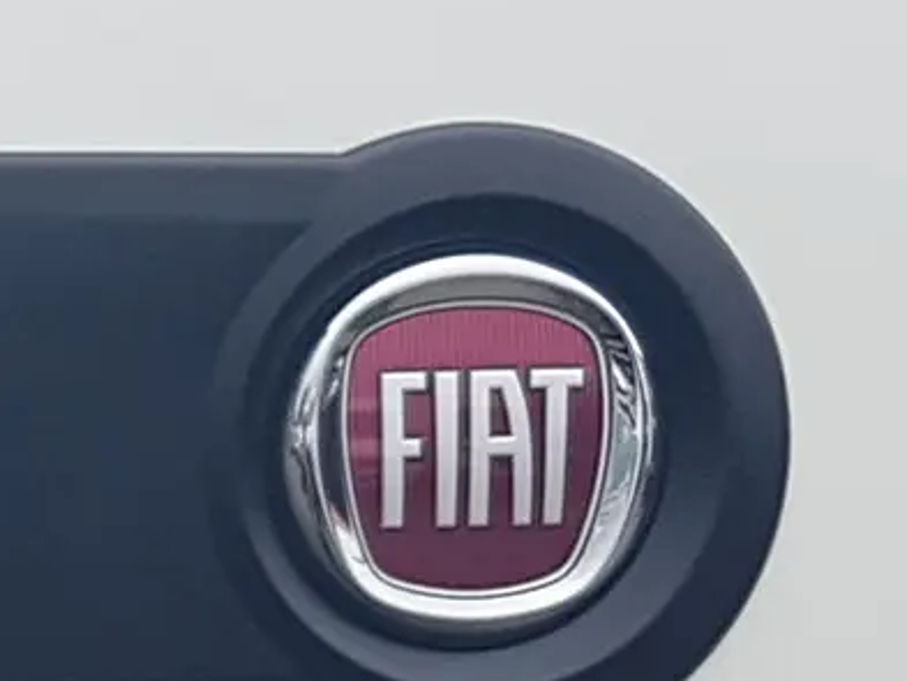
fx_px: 4194
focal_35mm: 160
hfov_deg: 11.3
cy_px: 736
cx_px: -837
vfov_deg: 9.2
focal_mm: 4.2
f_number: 1.7
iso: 40
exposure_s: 1/293
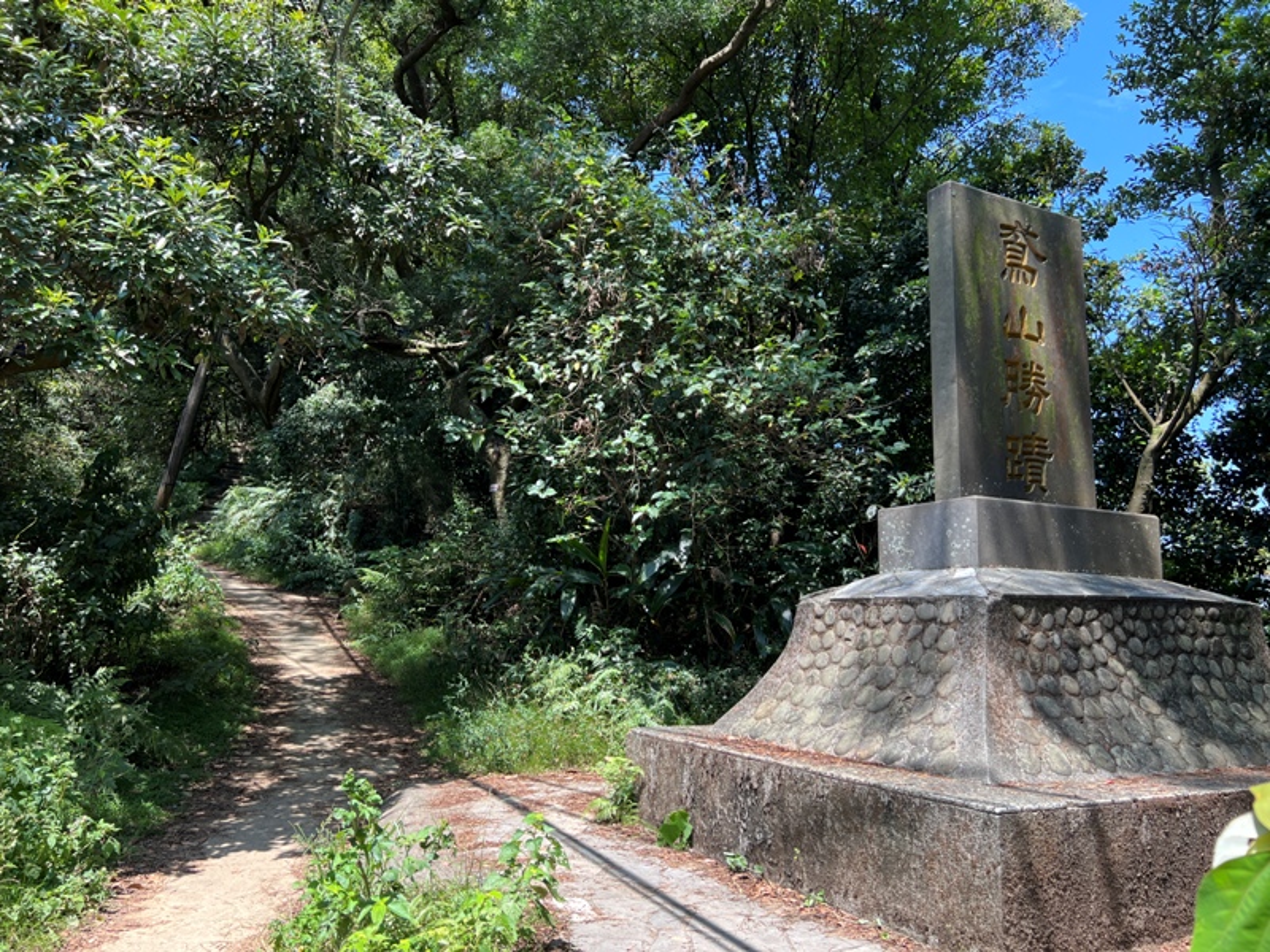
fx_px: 954
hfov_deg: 67.3
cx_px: 635
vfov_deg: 53.1
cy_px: 476
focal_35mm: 26
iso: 50
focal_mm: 5.7
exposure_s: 1/533
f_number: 1.5
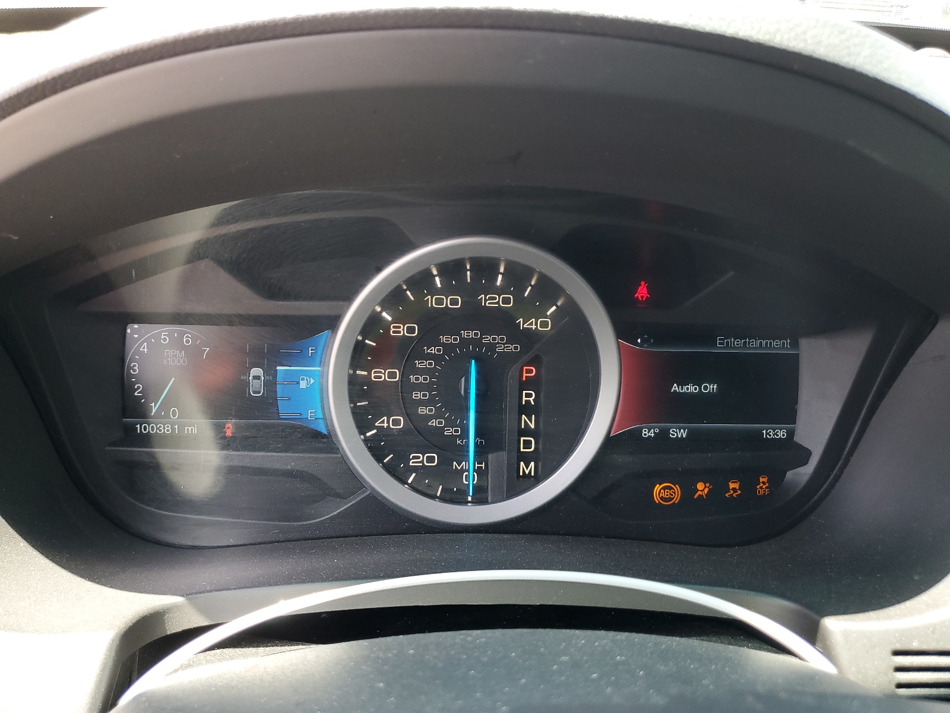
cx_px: 475
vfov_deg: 53.1
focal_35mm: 26
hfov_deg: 67.3
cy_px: 356
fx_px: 714
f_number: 1.5
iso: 76
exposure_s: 1/120
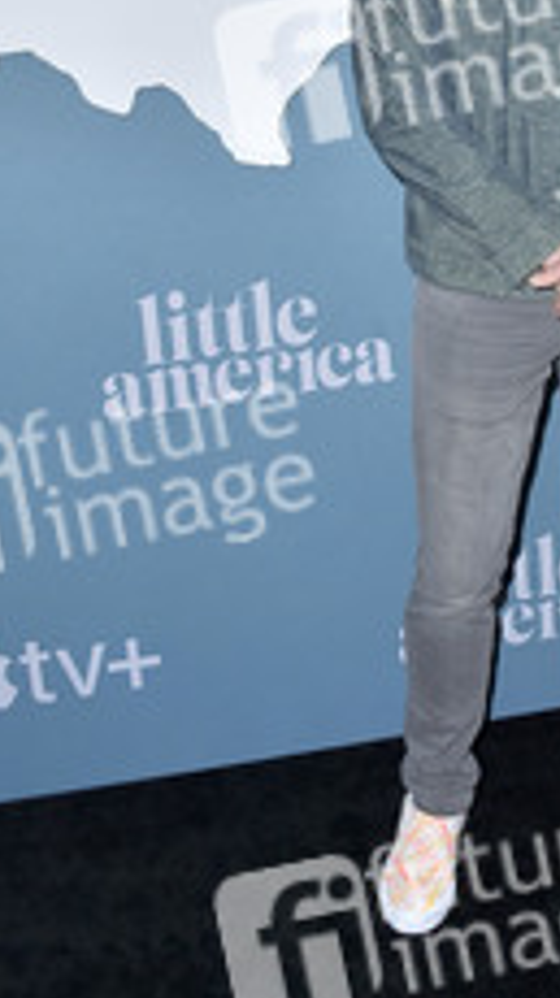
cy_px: 269
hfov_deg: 22.5
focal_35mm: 51
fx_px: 1349
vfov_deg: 39.7
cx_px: 567
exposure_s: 1/250
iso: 320
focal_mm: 28
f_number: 7.1
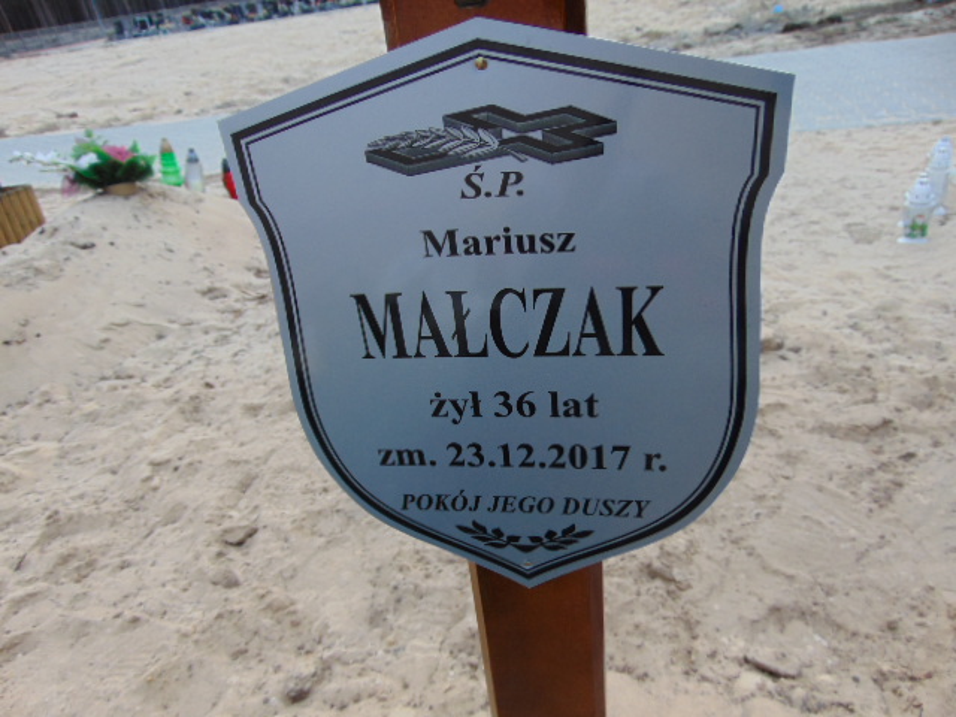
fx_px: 690
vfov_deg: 54.9
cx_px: 478
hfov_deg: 69.4
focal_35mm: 25
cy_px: 358
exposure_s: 1/125
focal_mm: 4.5
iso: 80
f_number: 3
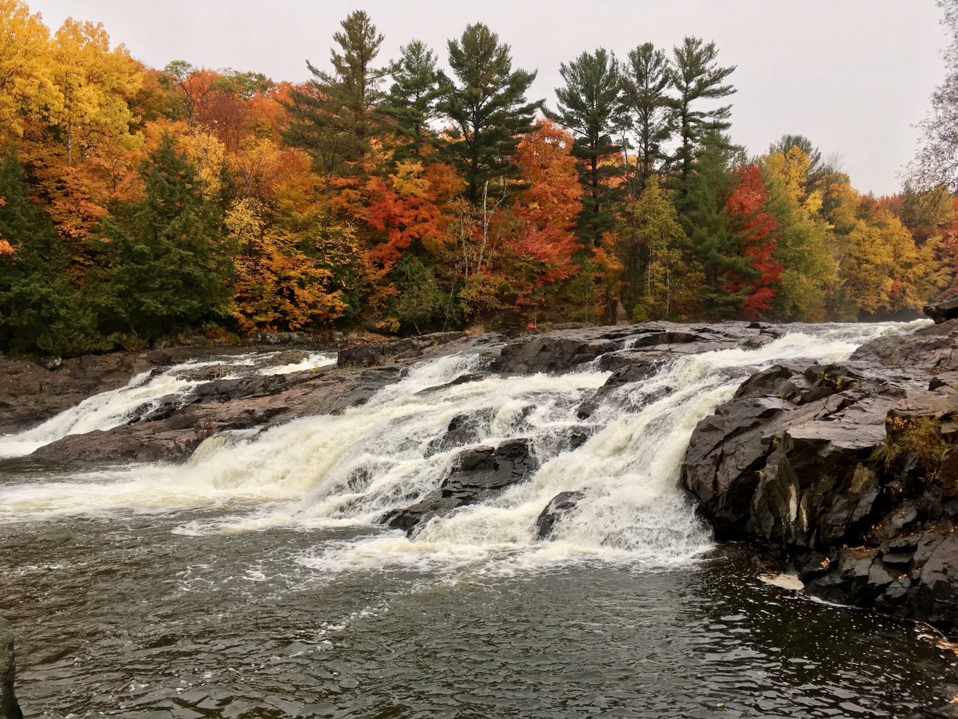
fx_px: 803
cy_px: 360
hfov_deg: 61.7
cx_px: 479
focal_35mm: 29
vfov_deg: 48.2
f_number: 2.2
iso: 40
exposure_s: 1/120
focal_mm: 4.15
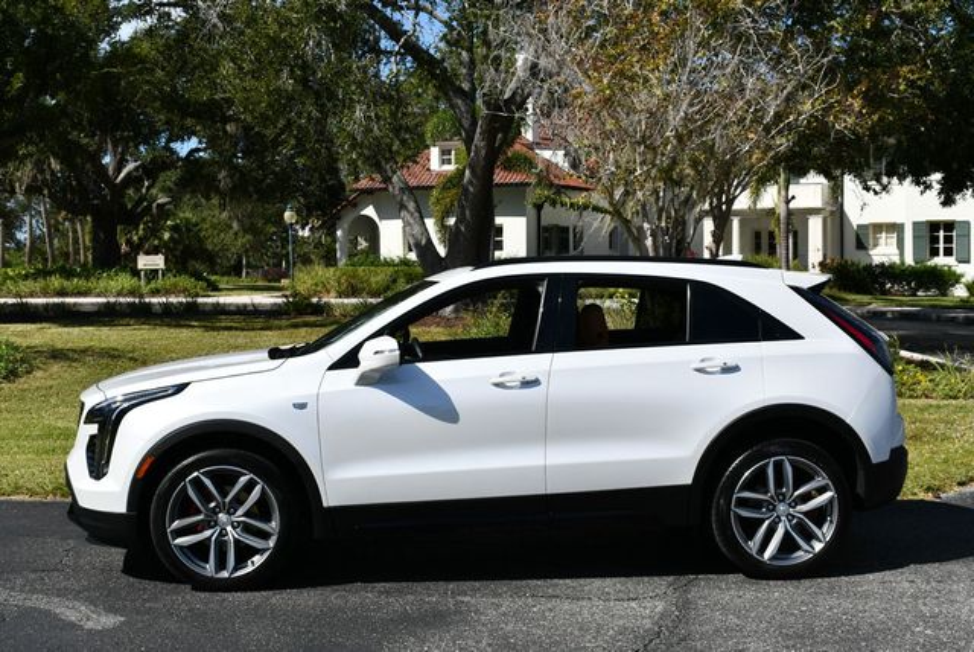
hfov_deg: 41.1
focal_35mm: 48
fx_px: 1300
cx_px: 487
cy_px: 326
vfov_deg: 28.1
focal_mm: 24
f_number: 9
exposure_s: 1/320
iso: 100
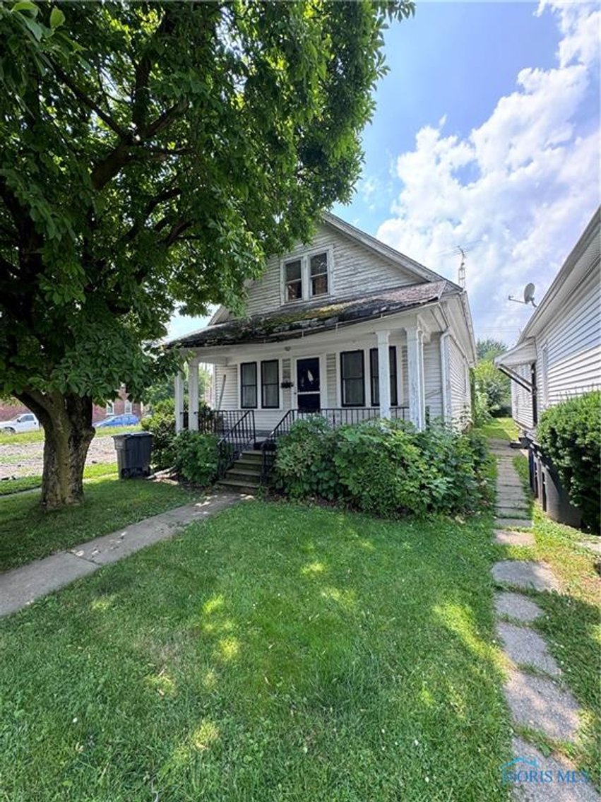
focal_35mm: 14
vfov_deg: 102.1
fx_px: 324
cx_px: 300
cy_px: 401
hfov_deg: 85.7
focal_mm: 2.22
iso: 40
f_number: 2.2
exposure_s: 1/235
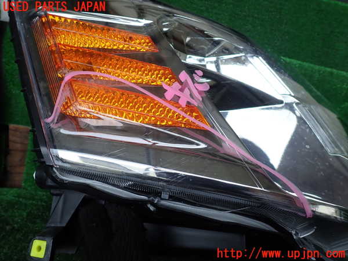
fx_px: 251
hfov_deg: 69.4
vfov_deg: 54.9
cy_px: 130
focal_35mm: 25
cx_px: 174
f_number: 2.8
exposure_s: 1/80
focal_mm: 4.5
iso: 100
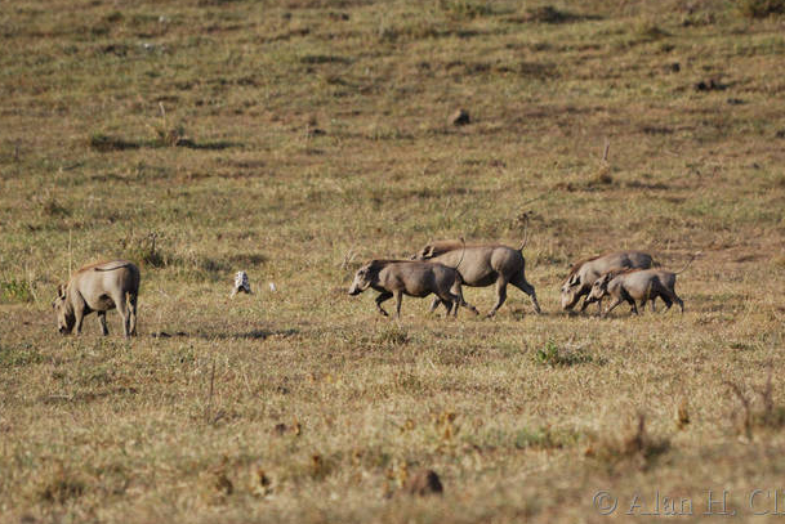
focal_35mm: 690
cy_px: 232
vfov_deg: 2.0
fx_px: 15056
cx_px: 442
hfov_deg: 3.0
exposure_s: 1/400
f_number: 5.6
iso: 220
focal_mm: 400
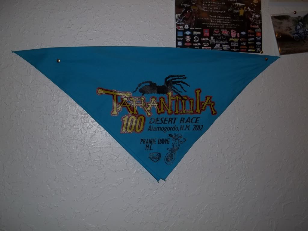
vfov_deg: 42.9
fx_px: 294
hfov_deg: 55.4
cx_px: 154
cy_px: 116
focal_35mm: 33
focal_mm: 5.9
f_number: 3.3
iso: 64
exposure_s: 1/30
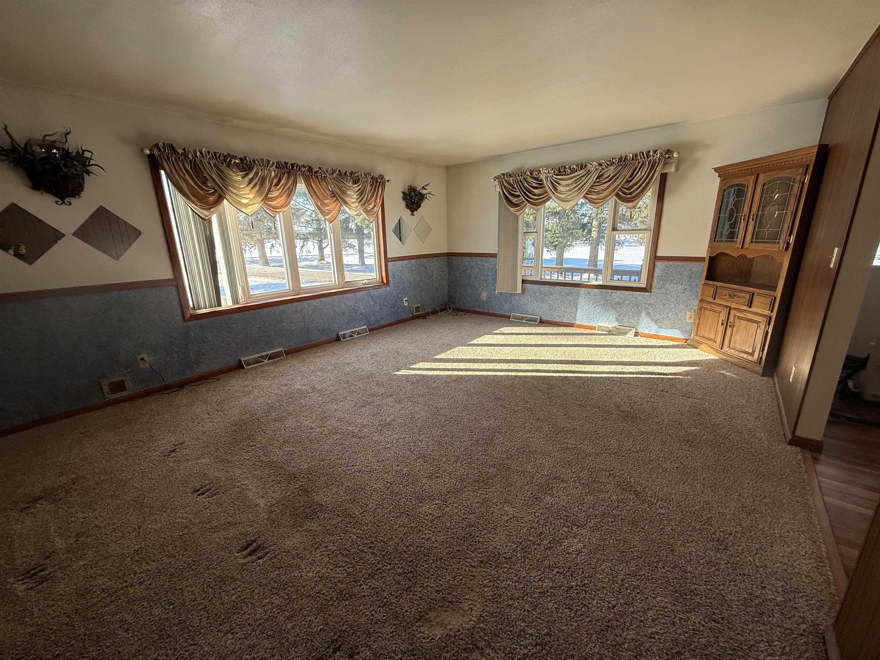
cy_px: 330
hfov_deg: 102.1
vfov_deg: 85.7
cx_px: 440
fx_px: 356
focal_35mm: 14
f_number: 2.2
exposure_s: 1/187
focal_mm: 2.22
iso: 64
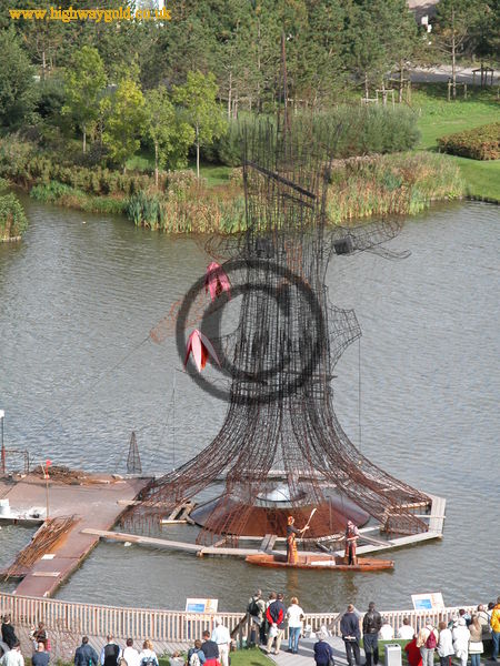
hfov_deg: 7.9
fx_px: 3621
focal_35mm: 188
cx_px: 250
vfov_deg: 10.5
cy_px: 333
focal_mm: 48.5
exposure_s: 1/234
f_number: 5.1
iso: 100
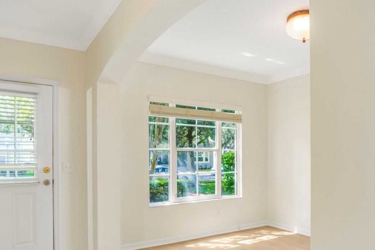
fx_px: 281
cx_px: 215
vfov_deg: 47.5
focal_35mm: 27
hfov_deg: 67.0
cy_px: 157
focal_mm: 12
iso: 100
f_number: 2.8
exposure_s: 1/60
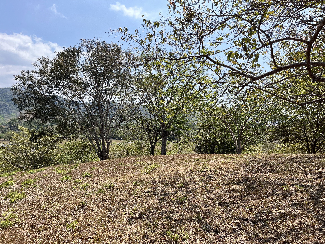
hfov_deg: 67.3
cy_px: 122
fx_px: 244
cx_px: 162
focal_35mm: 26
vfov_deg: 53.1
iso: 50
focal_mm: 5.1
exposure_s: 1/3049
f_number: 1.6
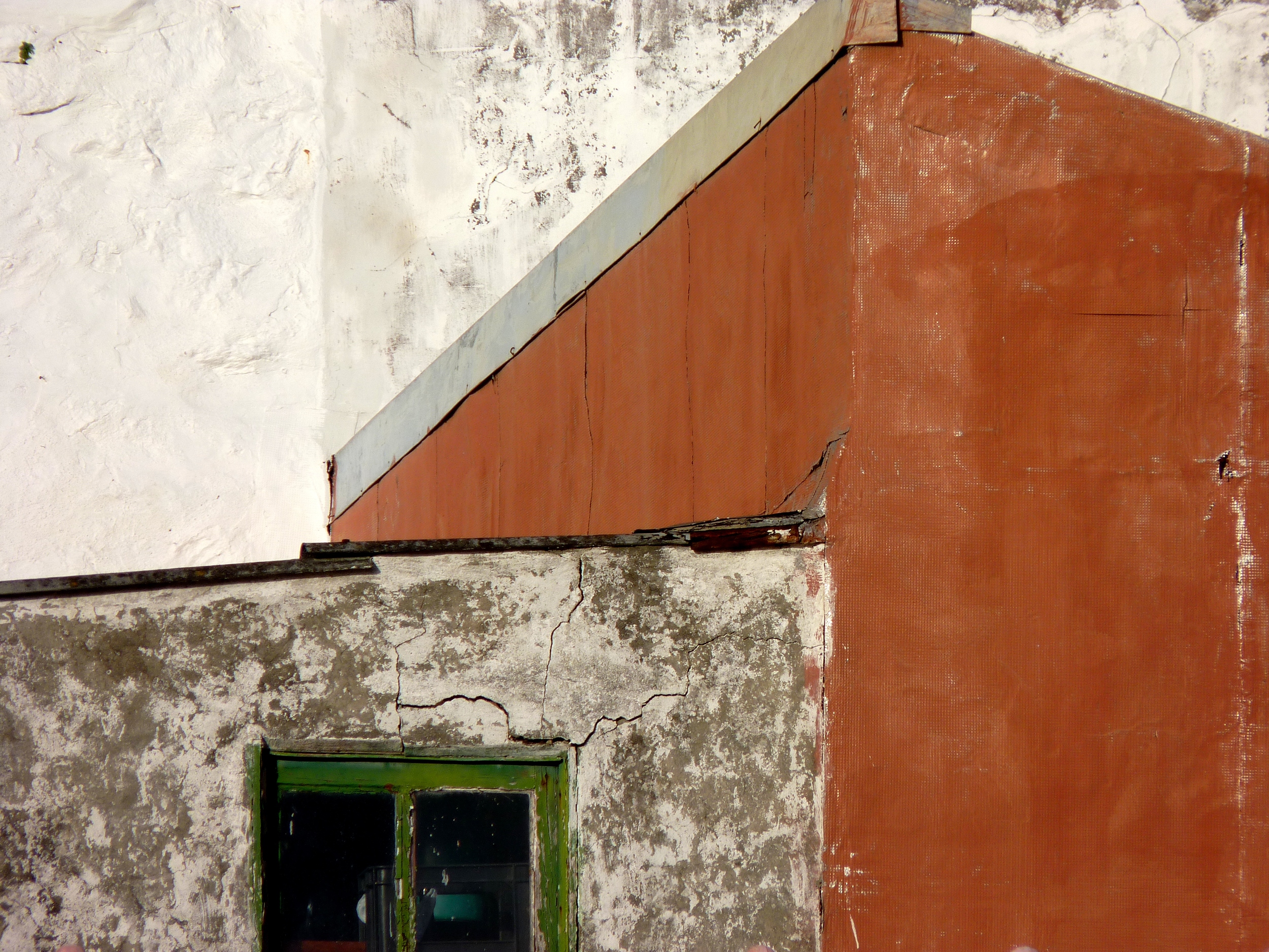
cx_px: 634
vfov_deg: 3.1
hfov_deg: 4.1
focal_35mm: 482
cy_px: 476
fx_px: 17670
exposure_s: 1/400
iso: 80
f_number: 7.1
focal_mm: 85.7
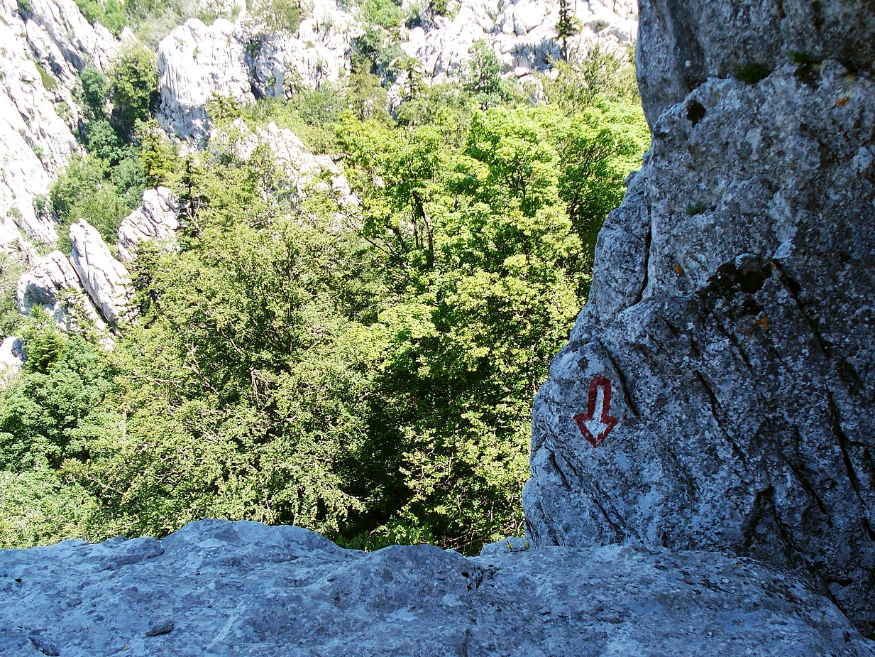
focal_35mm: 61
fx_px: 1542
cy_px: 355
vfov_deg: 24.0
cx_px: 516
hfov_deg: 31.6
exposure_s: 1/250
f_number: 2.9
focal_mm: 9.86
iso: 64
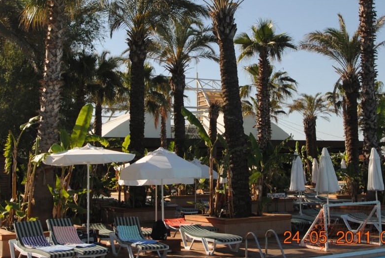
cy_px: 76
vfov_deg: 25.4
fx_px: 568
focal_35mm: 53
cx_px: 195
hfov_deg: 37.4
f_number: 7.1
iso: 100
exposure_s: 1/200
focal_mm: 24
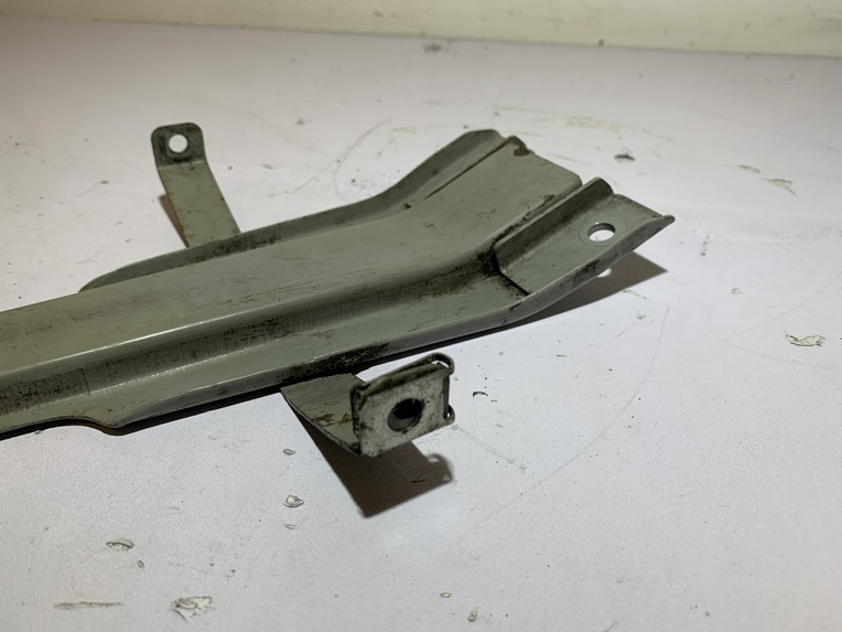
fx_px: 632
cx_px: 421
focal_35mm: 26
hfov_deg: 67.3
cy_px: 316
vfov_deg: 53.1
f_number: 1.8
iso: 40
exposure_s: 1/121
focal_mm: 4.25
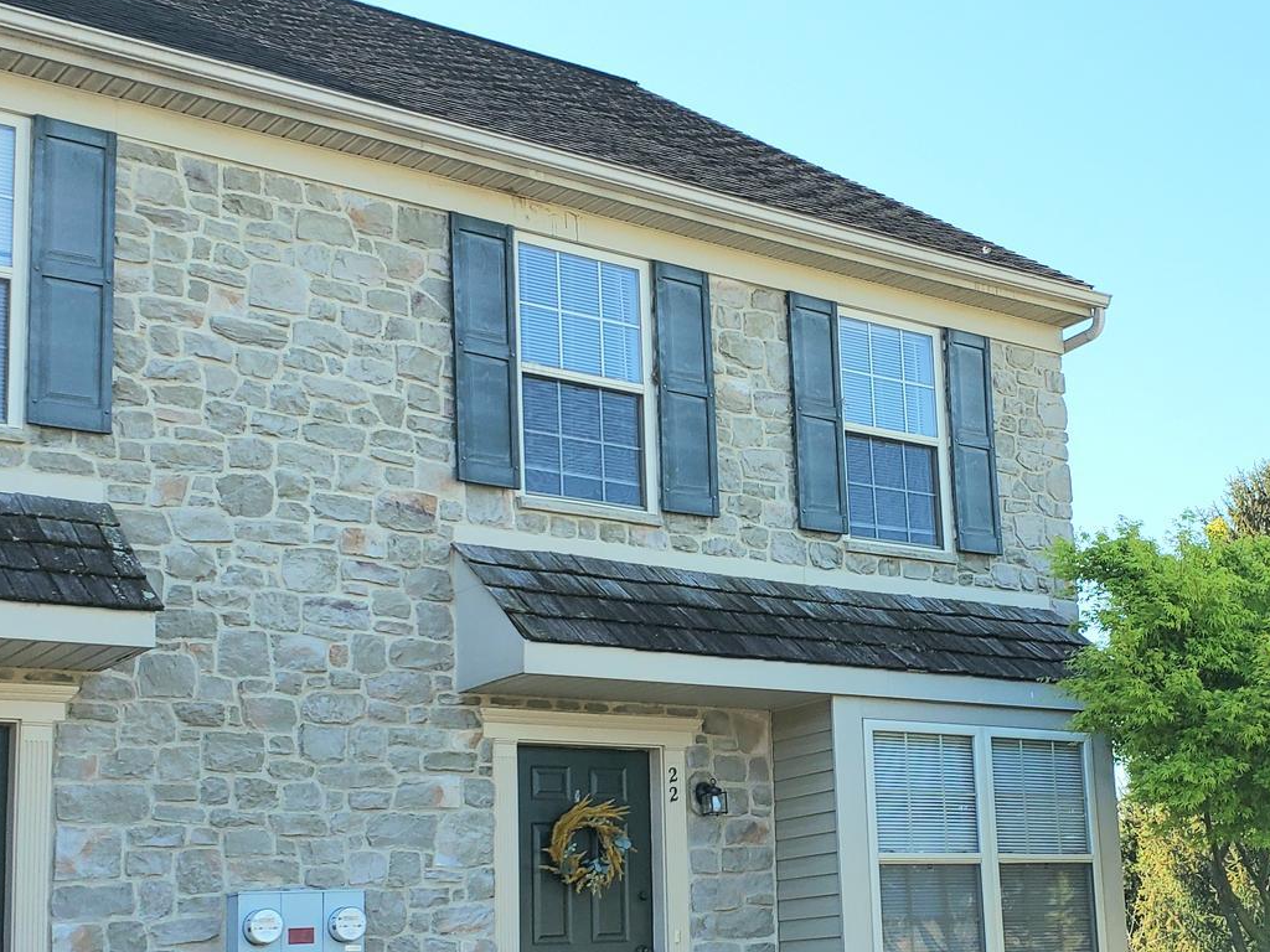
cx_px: 826
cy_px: 674
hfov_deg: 36.5
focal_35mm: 52
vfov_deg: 27.8
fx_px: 1908
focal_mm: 4.3
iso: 50
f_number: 2.4
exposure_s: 1/714
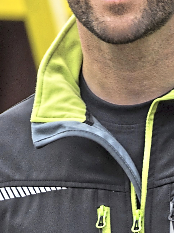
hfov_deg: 1.7
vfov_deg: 2.3
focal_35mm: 878
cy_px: 396
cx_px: 85
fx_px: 5886
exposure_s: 1/200
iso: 400
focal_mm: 160
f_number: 4.8
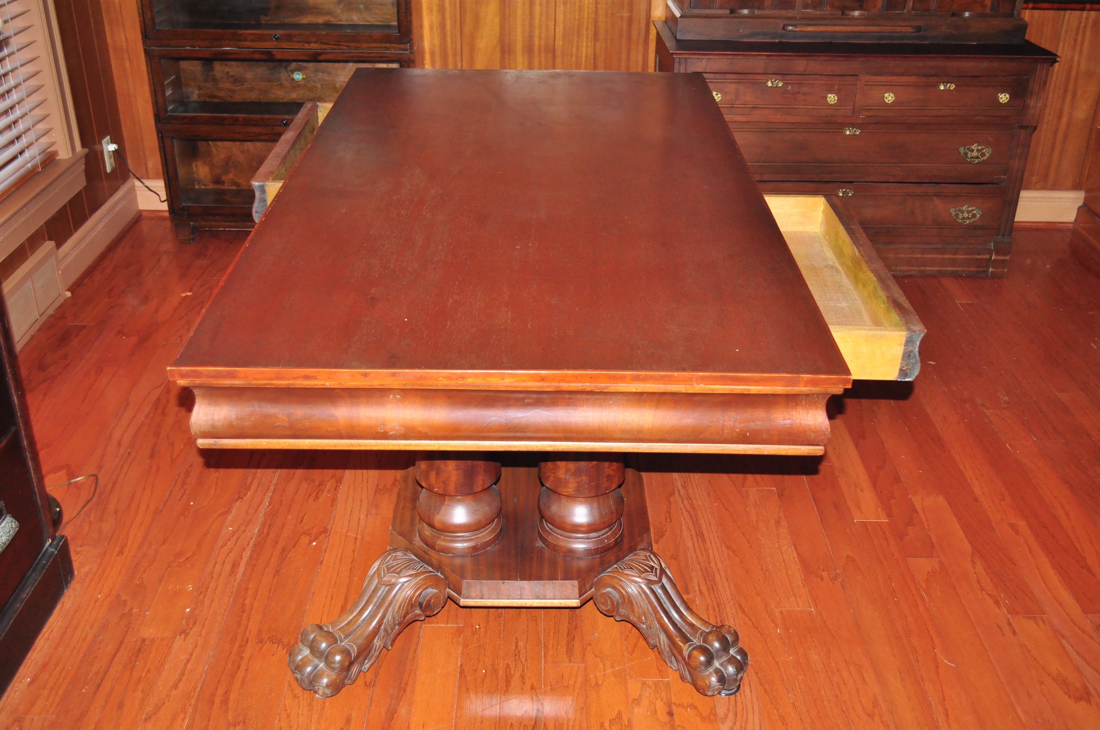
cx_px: 550
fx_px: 1099
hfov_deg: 53.2
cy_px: 365
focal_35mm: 36
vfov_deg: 36.8
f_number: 4
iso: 1000
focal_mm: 24
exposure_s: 1/125
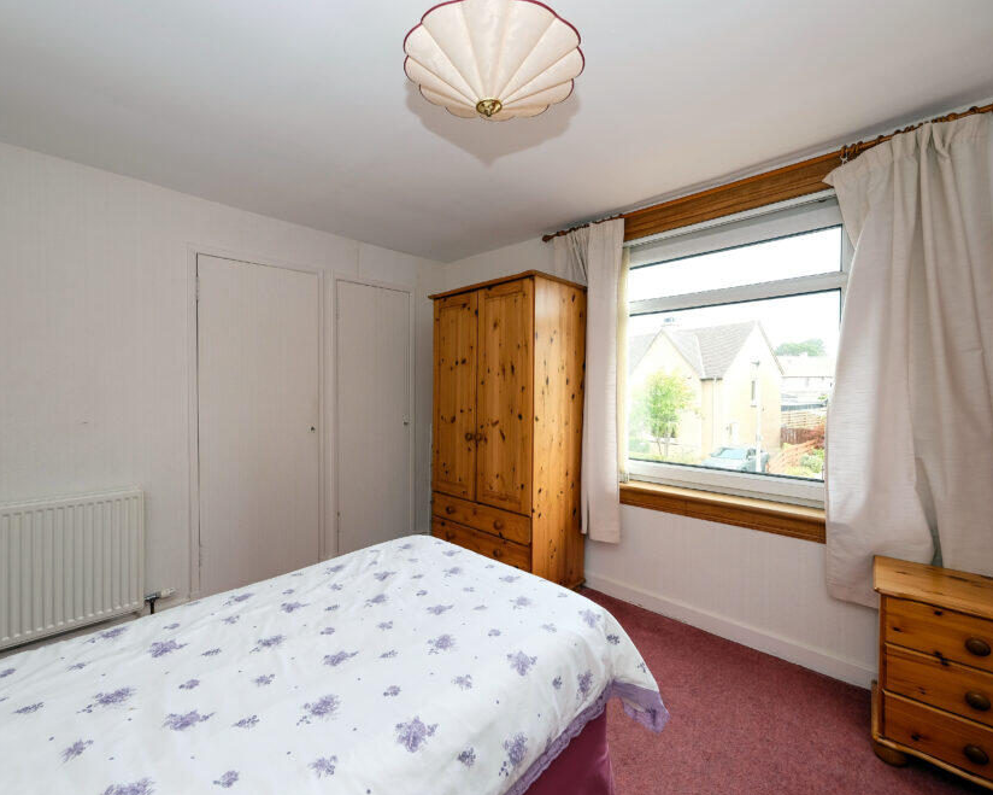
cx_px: 441
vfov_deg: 88.0
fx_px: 411
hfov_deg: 100.3
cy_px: 391
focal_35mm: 14
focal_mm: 8
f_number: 5.6
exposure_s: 1/30
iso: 200
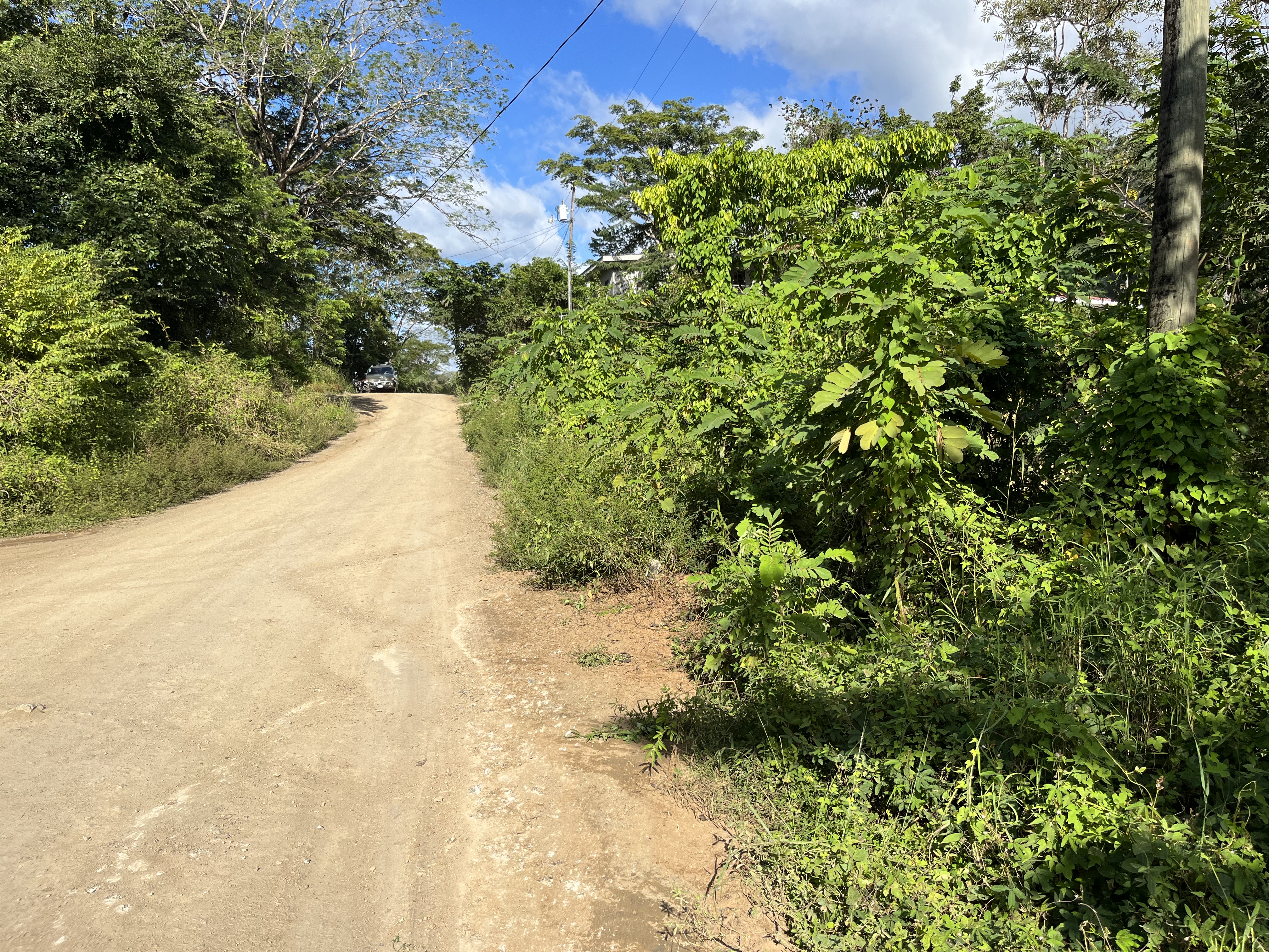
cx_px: 634
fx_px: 953
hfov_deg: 67.3
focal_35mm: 26
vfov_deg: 53.1
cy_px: 476
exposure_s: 1/2899
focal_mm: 5.1
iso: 50
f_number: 1.6
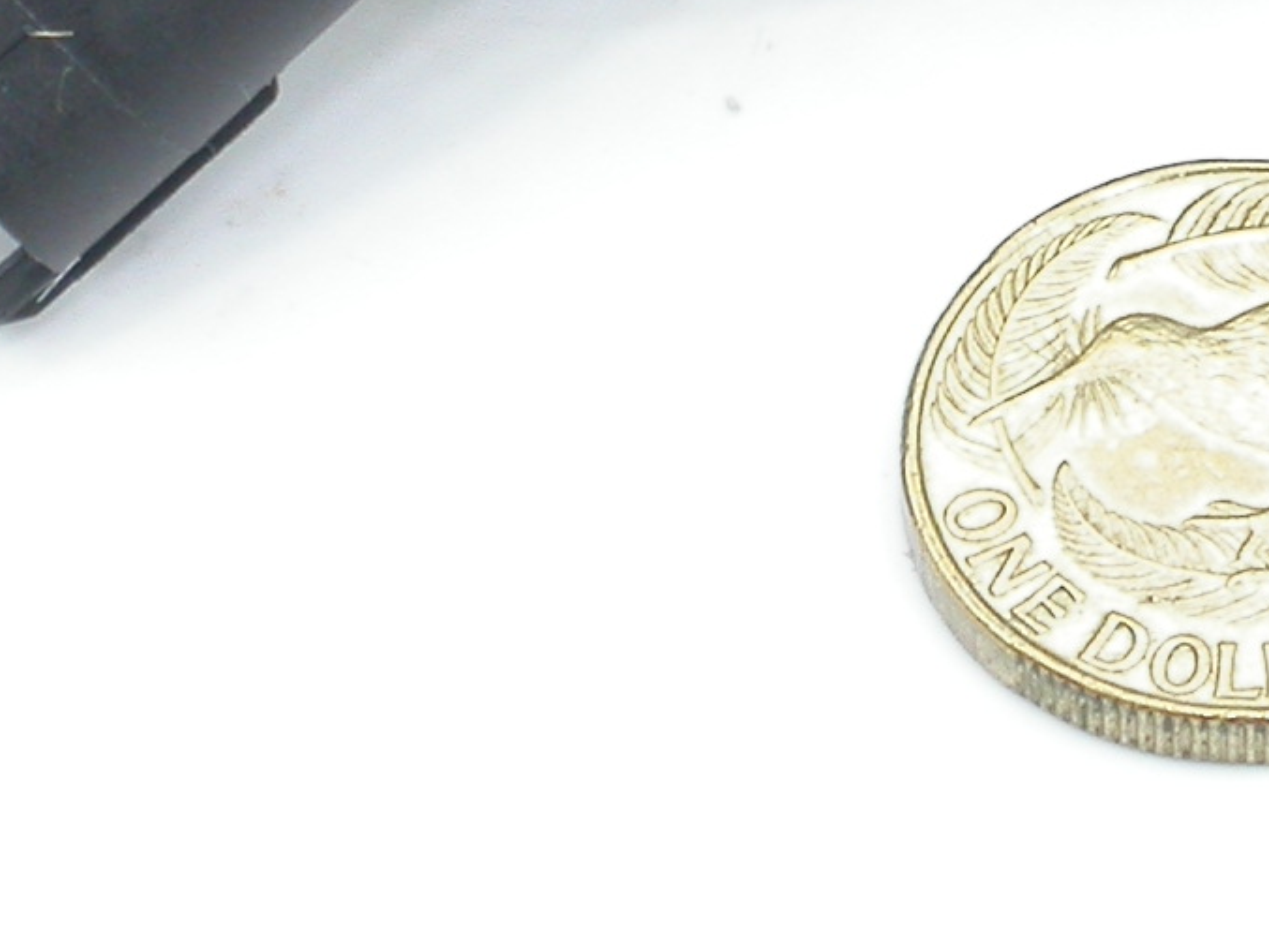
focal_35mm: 517
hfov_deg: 3.8
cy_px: -373
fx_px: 18956
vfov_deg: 2.9
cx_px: 1205
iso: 100
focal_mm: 32
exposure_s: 1/25.7
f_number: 5.1
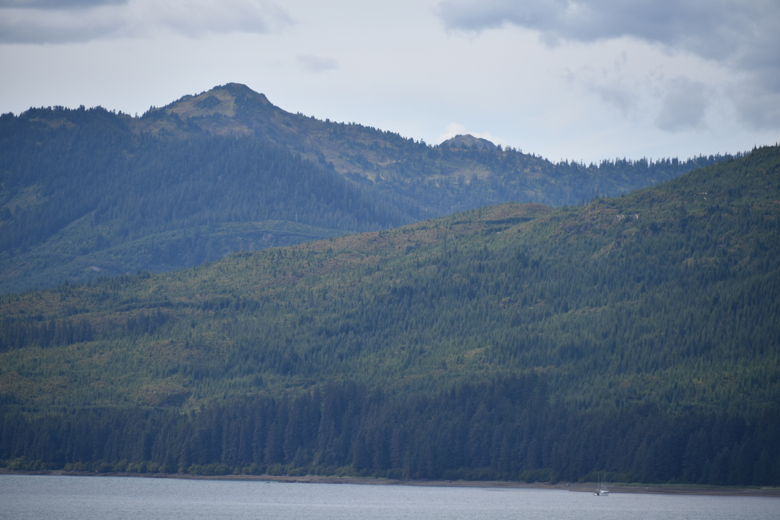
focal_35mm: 230
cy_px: 260
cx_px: 390
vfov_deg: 6.0
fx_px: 4984
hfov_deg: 8.9
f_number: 5.6
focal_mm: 230
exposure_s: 1/500
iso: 100
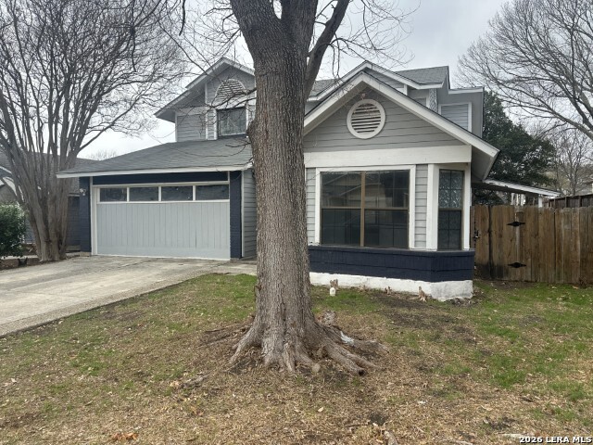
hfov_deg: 71.6
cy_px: 222
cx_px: 296
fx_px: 411
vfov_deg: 56.8
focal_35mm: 24
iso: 80
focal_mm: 6.86
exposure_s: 1/1562
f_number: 1.78
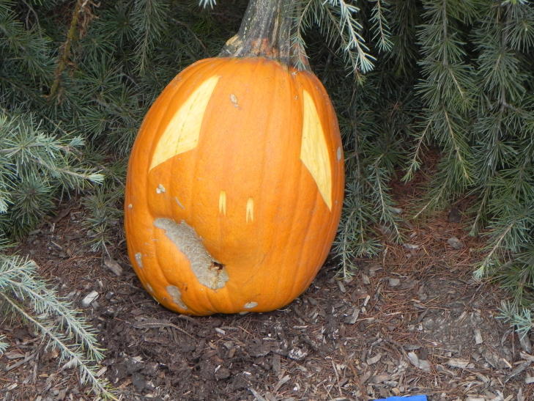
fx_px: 1620
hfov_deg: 18.7
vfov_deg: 14.1
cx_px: 267
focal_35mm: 105
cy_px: 200
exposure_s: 1/164
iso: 160
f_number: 5
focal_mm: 18.8
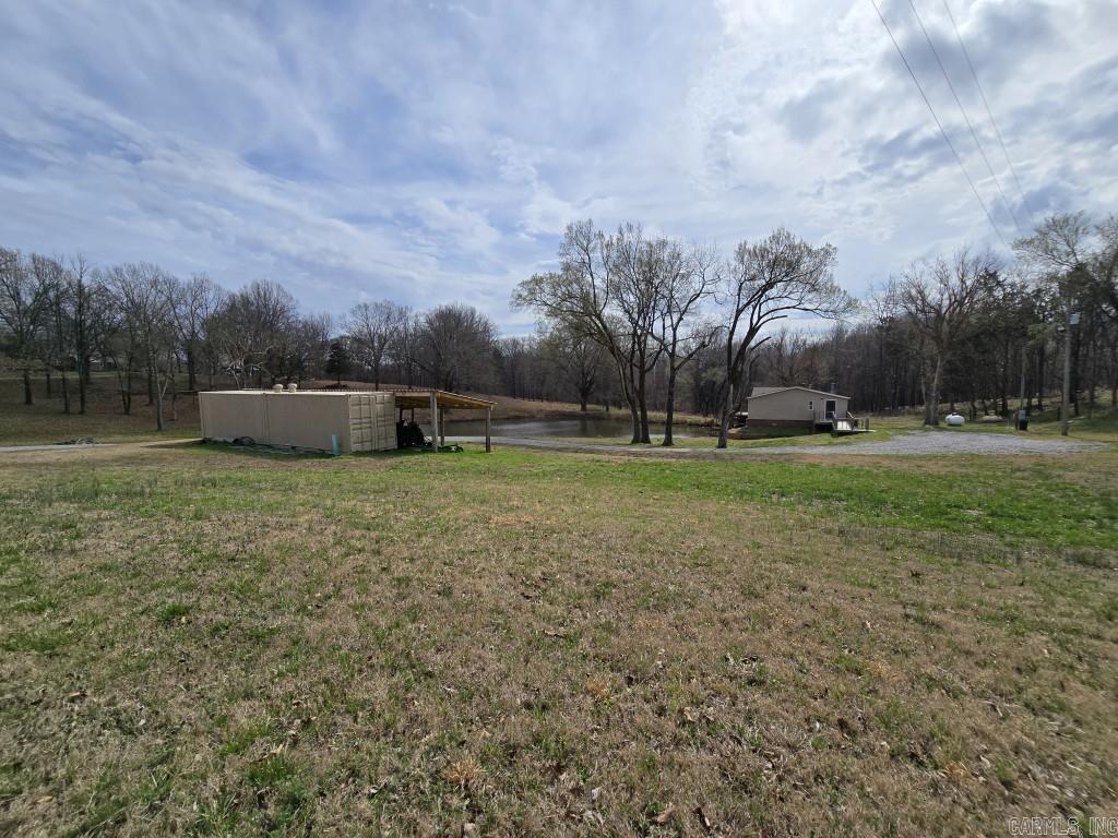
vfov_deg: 89.9
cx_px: 559
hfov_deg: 106.2
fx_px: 420
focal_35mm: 13
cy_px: 419
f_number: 2.2
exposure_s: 1/6014
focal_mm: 2.2
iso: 50
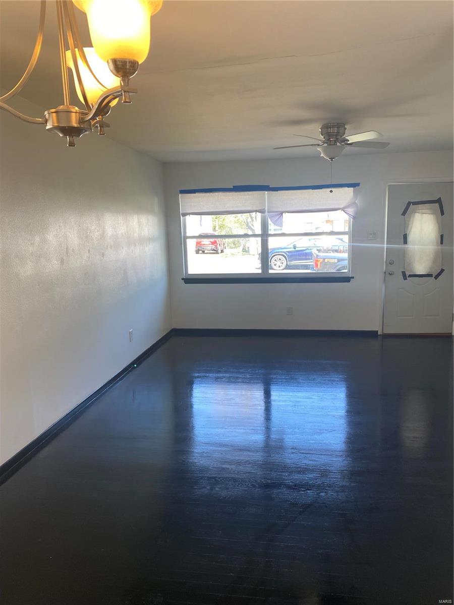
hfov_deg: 53.1
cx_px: 227
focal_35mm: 26
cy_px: 302
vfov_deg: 67.3
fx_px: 455
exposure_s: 1/120
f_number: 1.8
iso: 50
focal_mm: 4.25
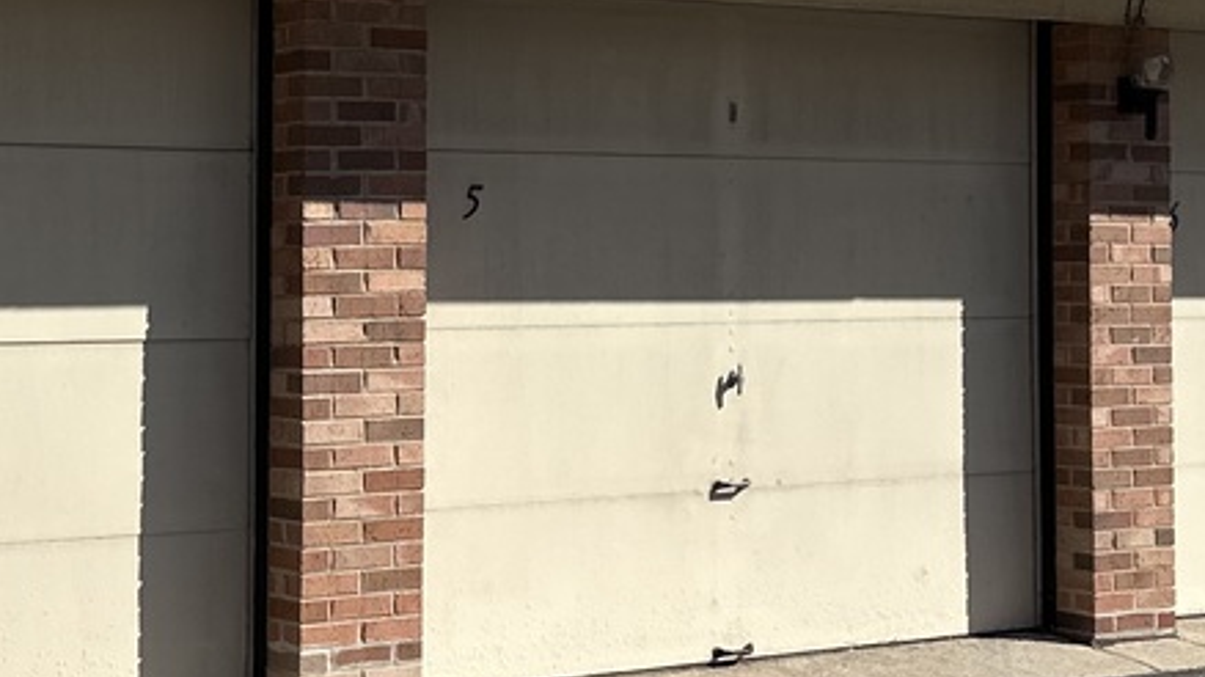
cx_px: 484
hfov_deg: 24.7
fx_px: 2747
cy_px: 107
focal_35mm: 86
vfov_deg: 13.9
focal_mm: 6.86
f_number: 1.78
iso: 80
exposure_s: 1/6623
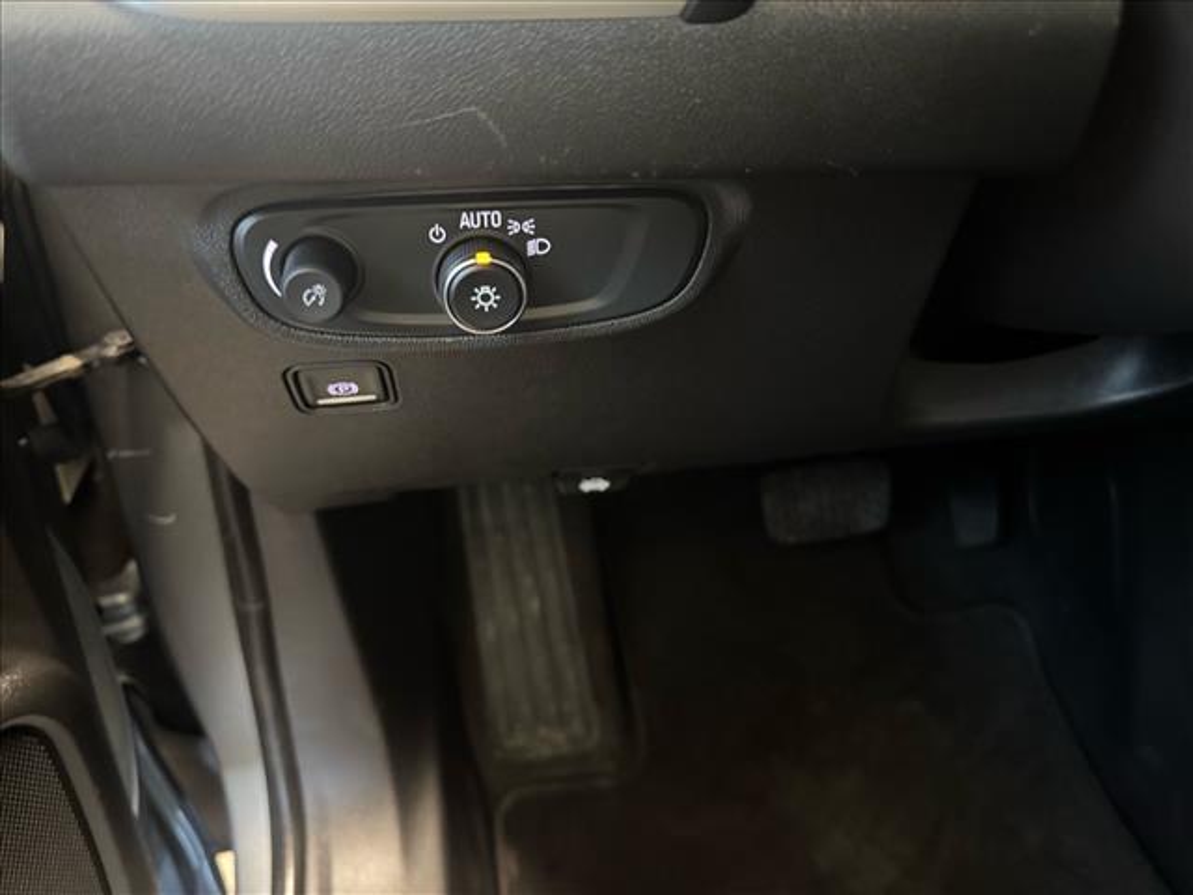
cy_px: 448
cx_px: 596
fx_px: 827
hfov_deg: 71.6
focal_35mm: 24
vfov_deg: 56.8
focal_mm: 6.76
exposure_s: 1/20
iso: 1600
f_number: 1.78
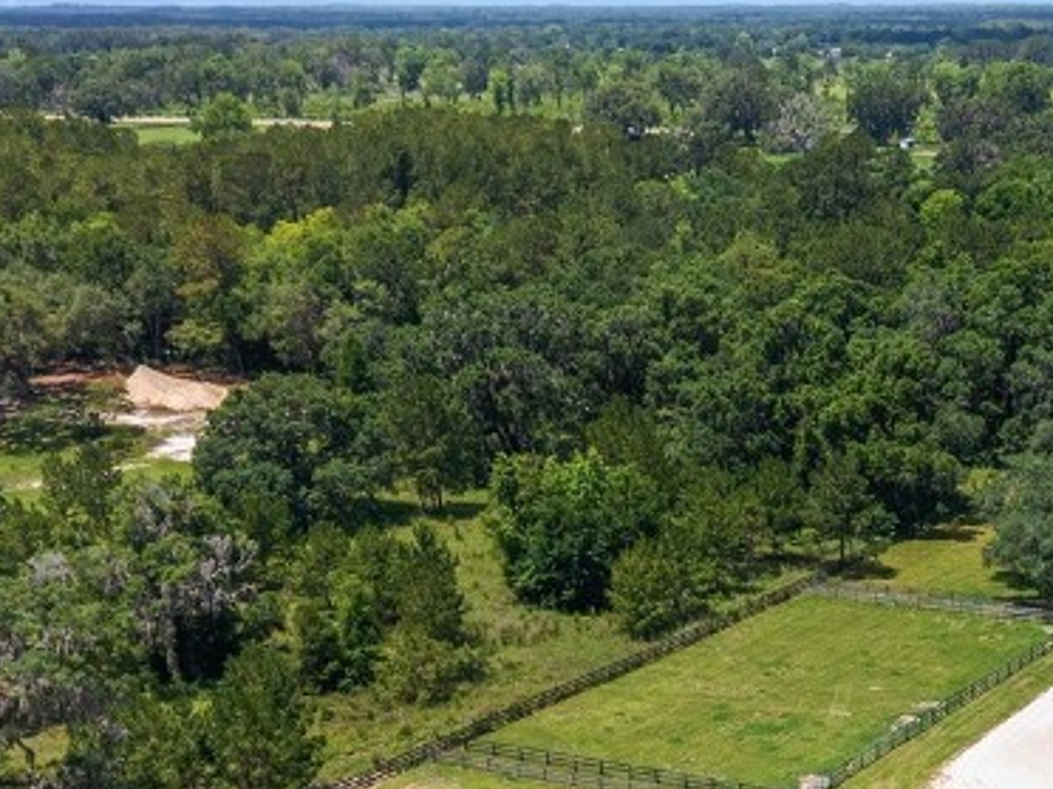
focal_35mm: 66
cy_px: 930
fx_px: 2008
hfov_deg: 28.1
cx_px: 974
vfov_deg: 20.9
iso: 180
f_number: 1.8
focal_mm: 8.67
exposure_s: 1/3200
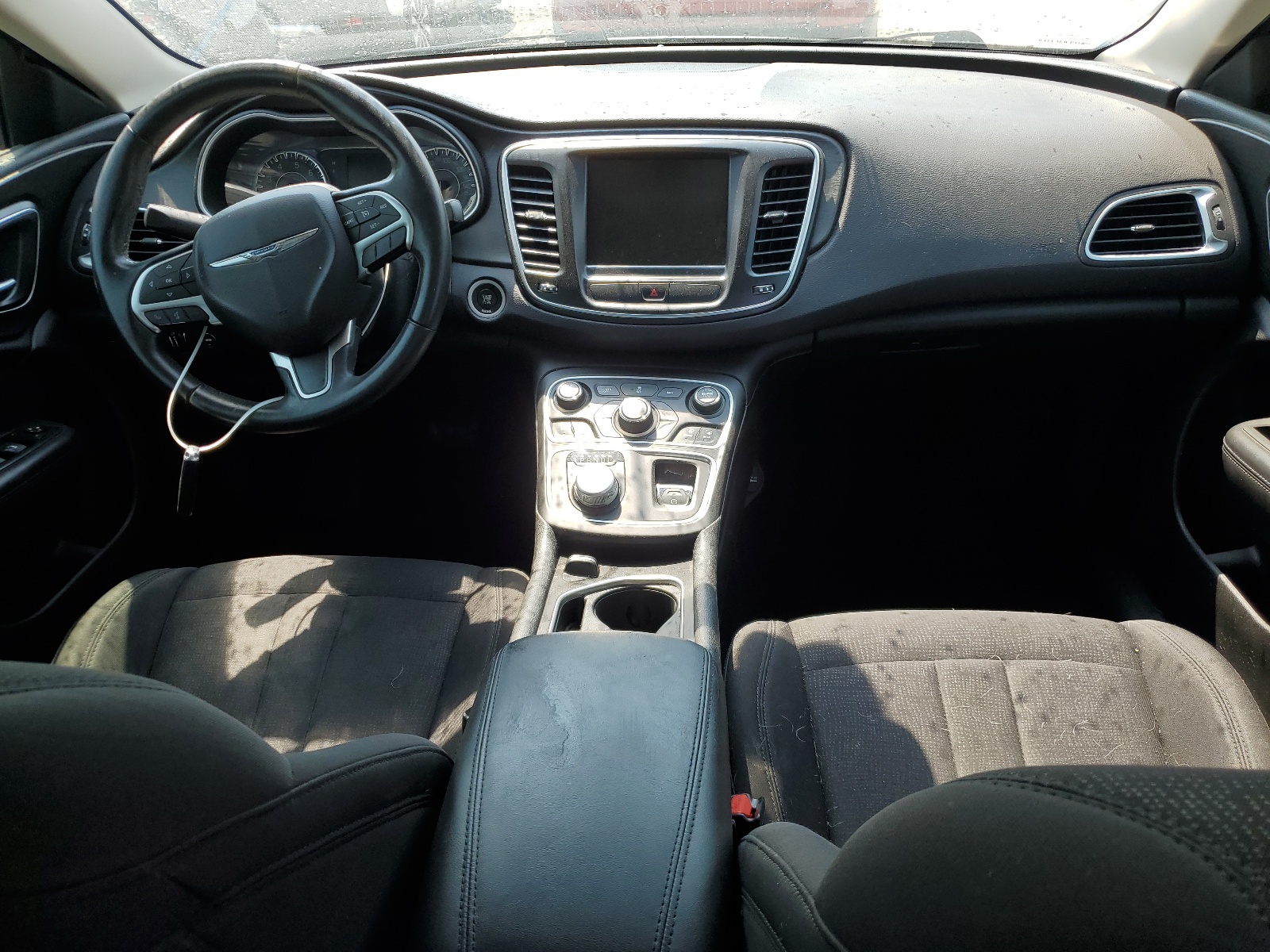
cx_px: 635
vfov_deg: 53.1
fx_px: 954
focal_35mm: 26
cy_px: 476
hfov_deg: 67.3
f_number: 1.5
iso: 50
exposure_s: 1/435
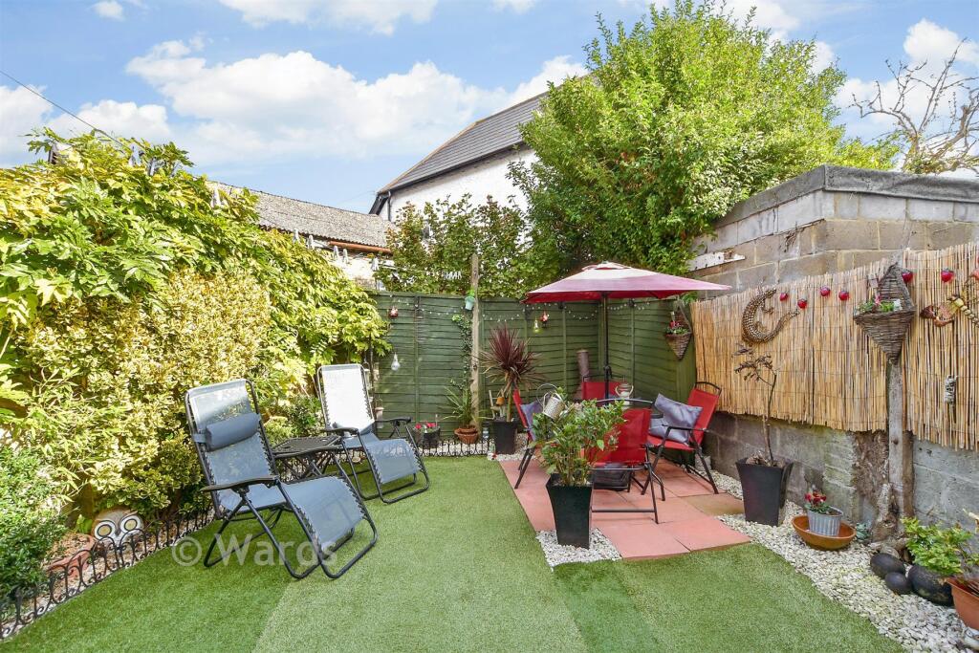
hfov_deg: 100.4
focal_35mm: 15
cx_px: 490
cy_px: 326
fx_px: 408
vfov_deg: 77.3
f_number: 8
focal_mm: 10
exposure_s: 1/60
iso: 160
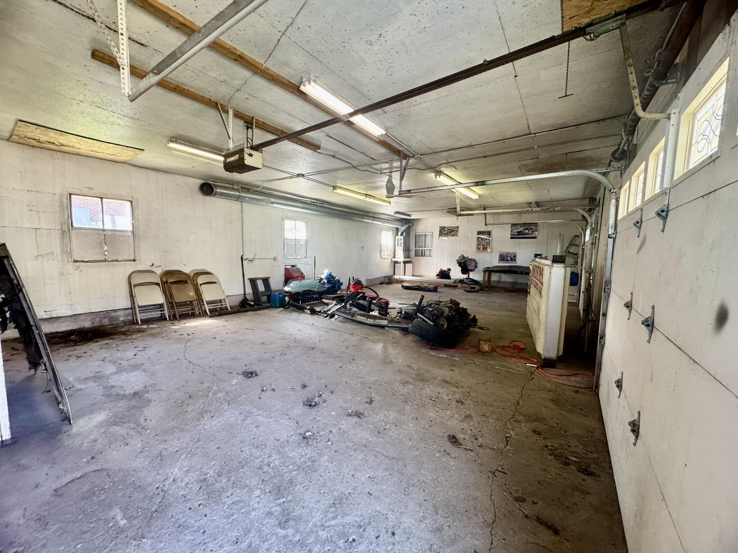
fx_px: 298
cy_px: 276
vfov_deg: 85.7
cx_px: 369
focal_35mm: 14
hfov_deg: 102.1
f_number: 2.2
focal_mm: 2.22
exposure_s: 1/60
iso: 320
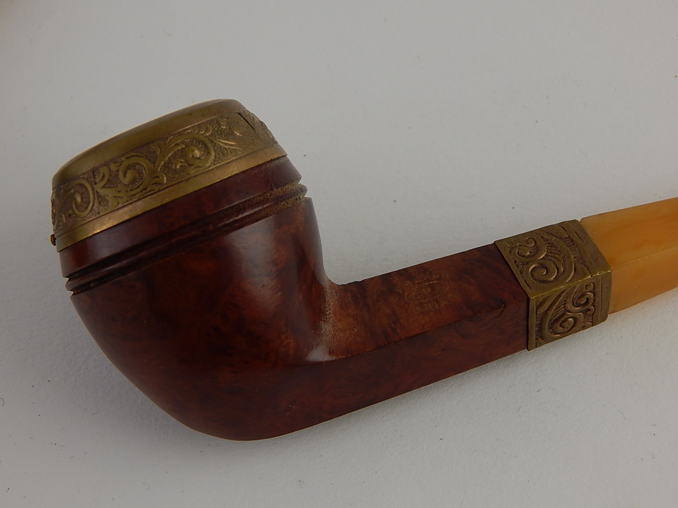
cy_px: 254
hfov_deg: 28.2
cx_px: 339
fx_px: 1351
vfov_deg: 21.3
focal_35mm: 69
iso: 125
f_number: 4.1
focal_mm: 12.3
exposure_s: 1/30
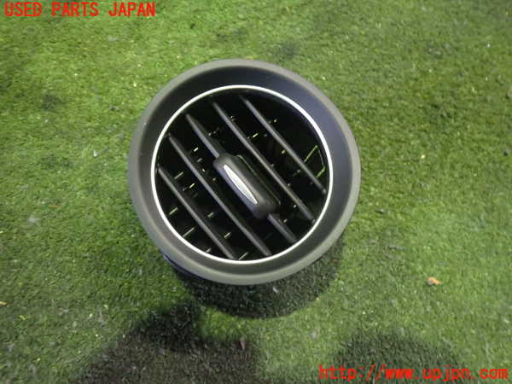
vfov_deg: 46.8
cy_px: 192
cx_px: 256
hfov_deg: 60.0
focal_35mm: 30
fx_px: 444
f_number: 2.3
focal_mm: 5.4
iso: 800
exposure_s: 1/20
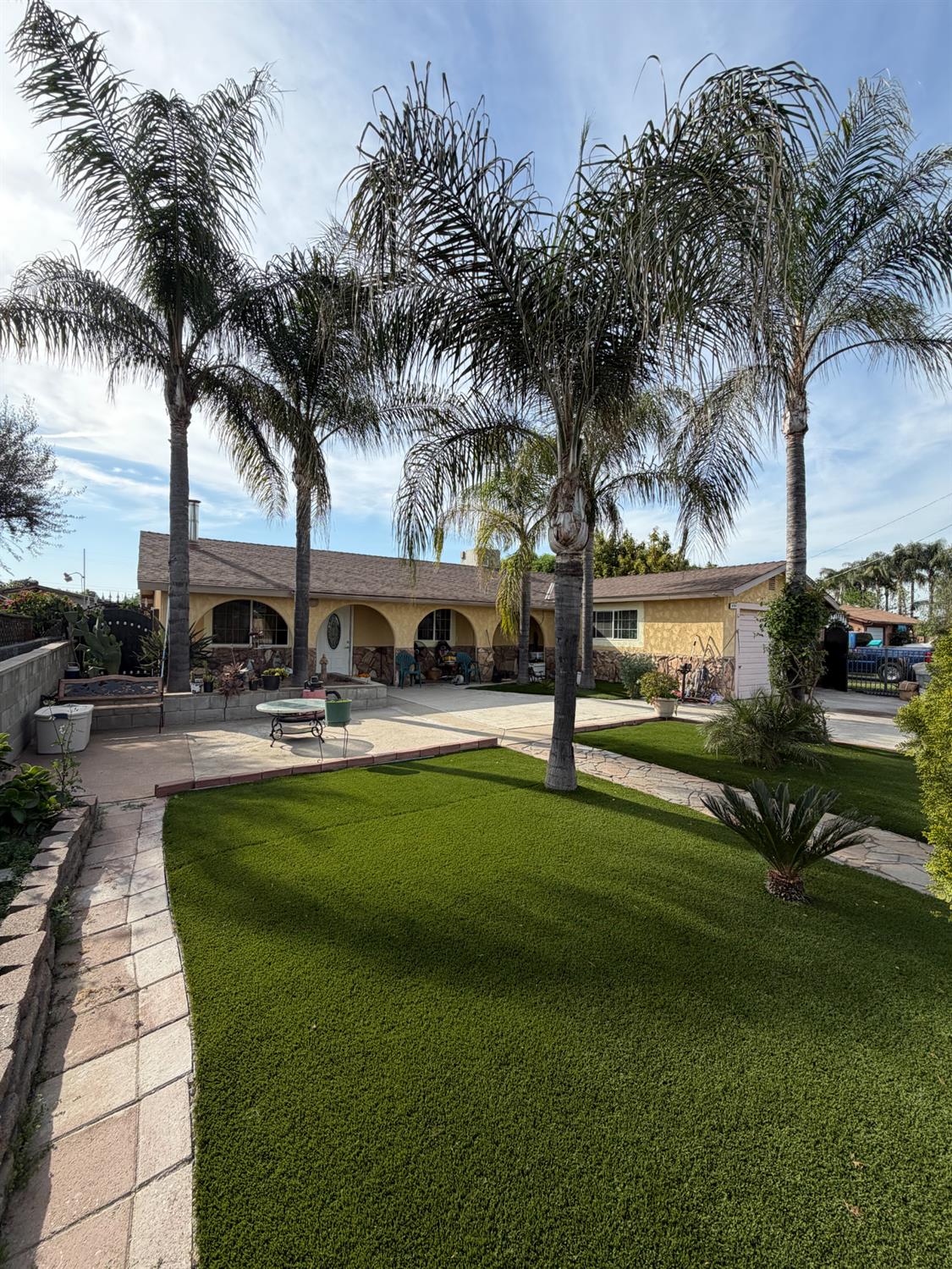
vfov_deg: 102.0
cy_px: 634
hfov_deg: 85.7
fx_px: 513
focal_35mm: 14
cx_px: 476
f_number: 2.2
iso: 25
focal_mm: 2.22
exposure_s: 1/770
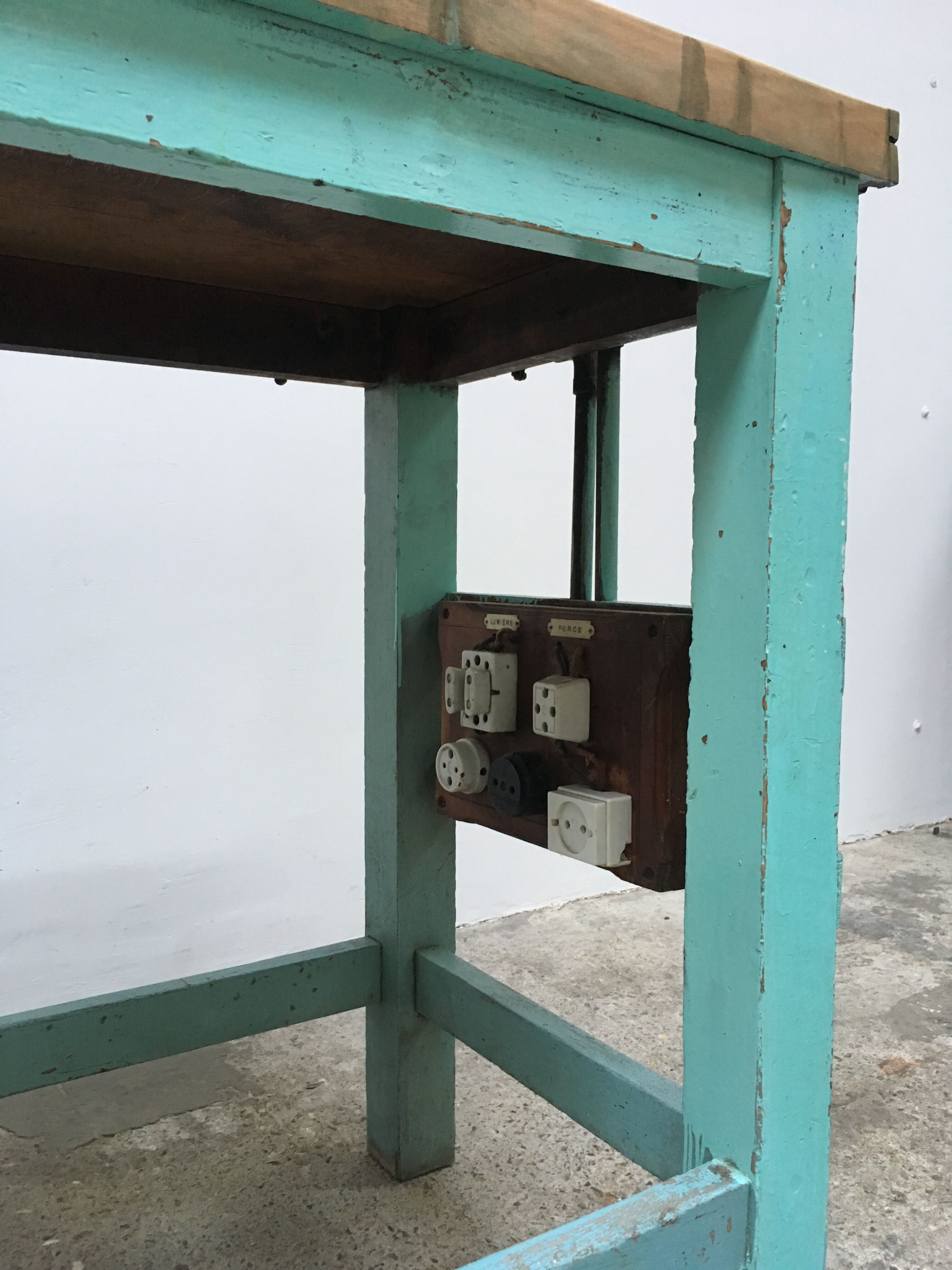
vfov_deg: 61.7
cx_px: 476
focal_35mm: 29
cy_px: 635
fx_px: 1063
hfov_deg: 48.2
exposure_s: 1/33
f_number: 2.2
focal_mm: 4.15
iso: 160
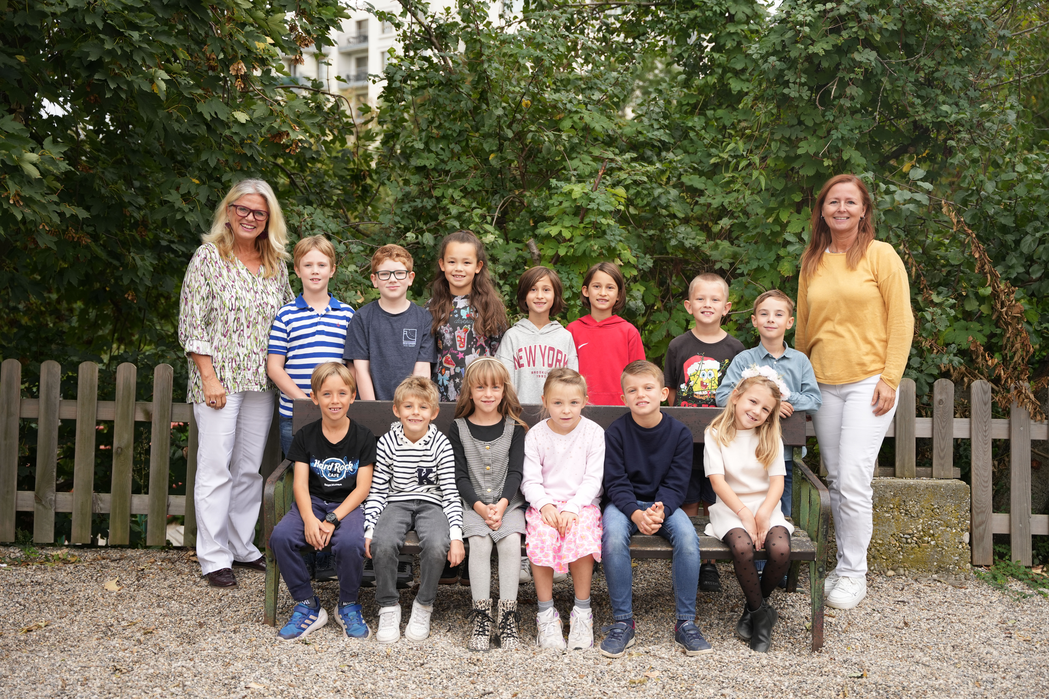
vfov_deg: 31.5
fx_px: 1238
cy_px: 350
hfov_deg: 45.9
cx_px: 524
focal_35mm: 42
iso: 250
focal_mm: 42.5
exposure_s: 1/400
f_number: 2.8
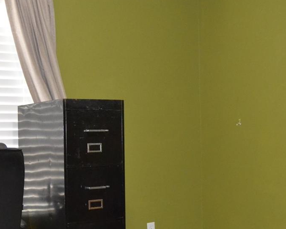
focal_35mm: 60
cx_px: 113
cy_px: 146
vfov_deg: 25.3
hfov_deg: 31.4
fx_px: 508
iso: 2800
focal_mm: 18
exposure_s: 1/60
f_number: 3.5
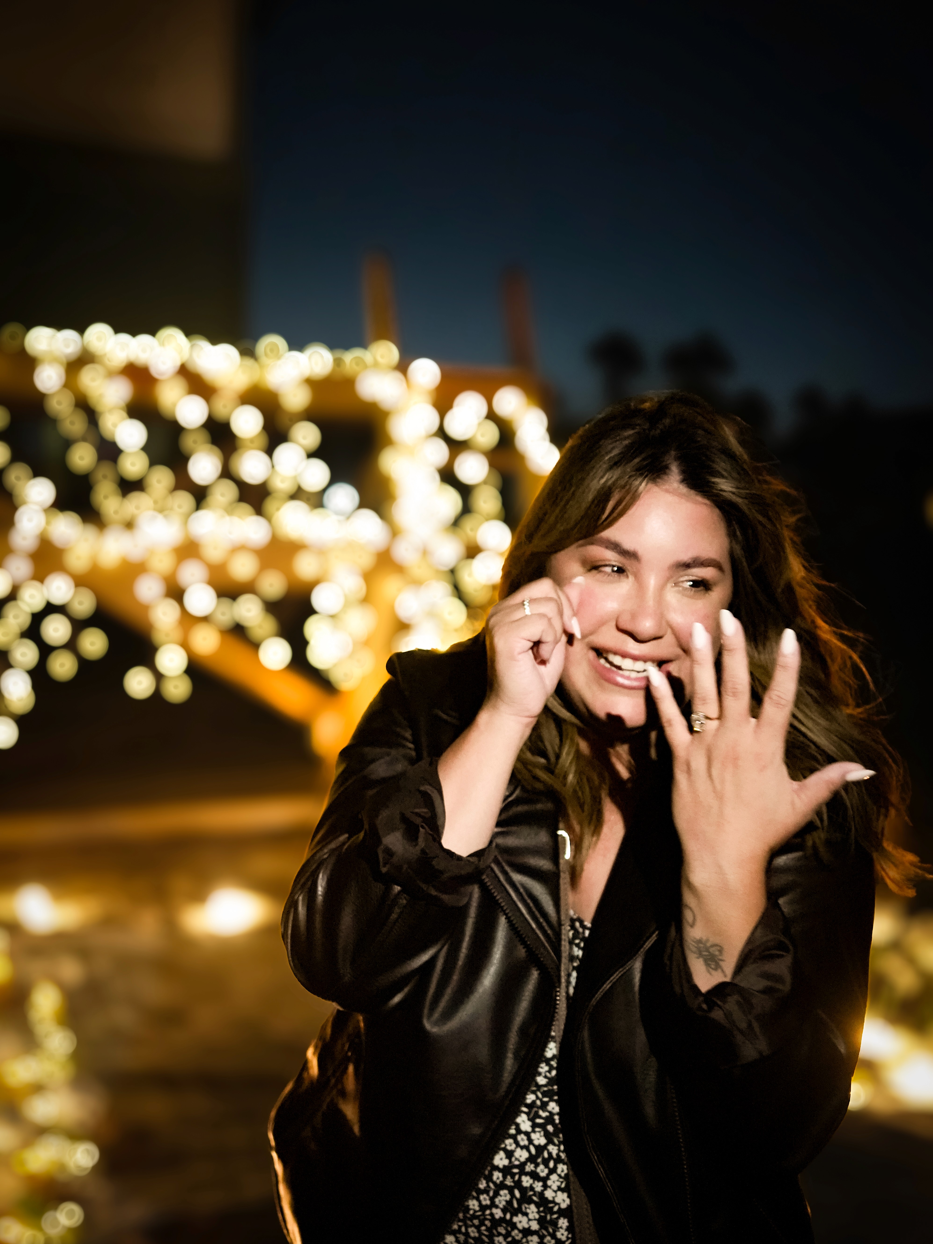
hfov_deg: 37.7
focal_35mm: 38
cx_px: 468
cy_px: 613
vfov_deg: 49.0
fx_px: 1366
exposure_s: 1/100
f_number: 2.8
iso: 10000
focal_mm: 35
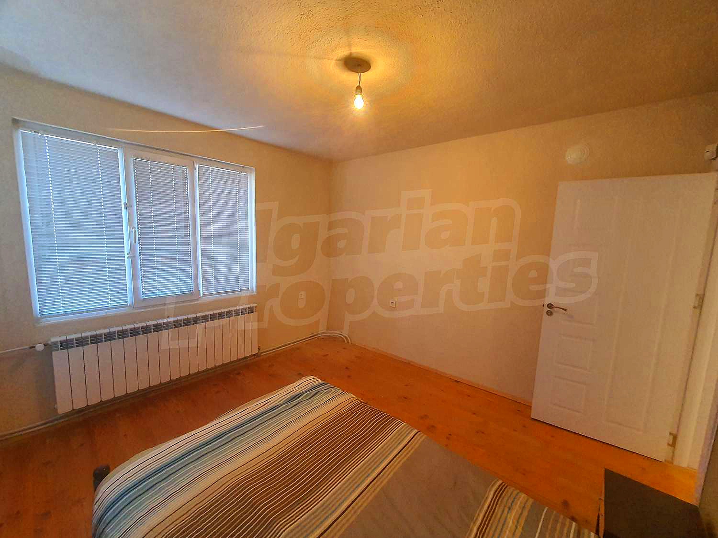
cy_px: 269
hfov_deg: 106.2
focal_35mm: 13
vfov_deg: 89.9
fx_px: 270
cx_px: 359
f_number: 2.2
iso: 320
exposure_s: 1/50
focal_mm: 1.8
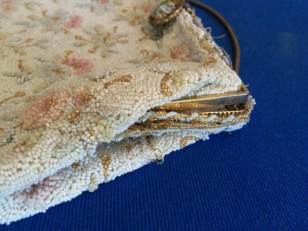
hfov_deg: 61.7
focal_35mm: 29
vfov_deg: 48.2
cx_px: 154
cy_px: 116
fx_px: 258
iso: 80
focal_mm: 4.15
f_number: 2.2
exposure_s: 1/30
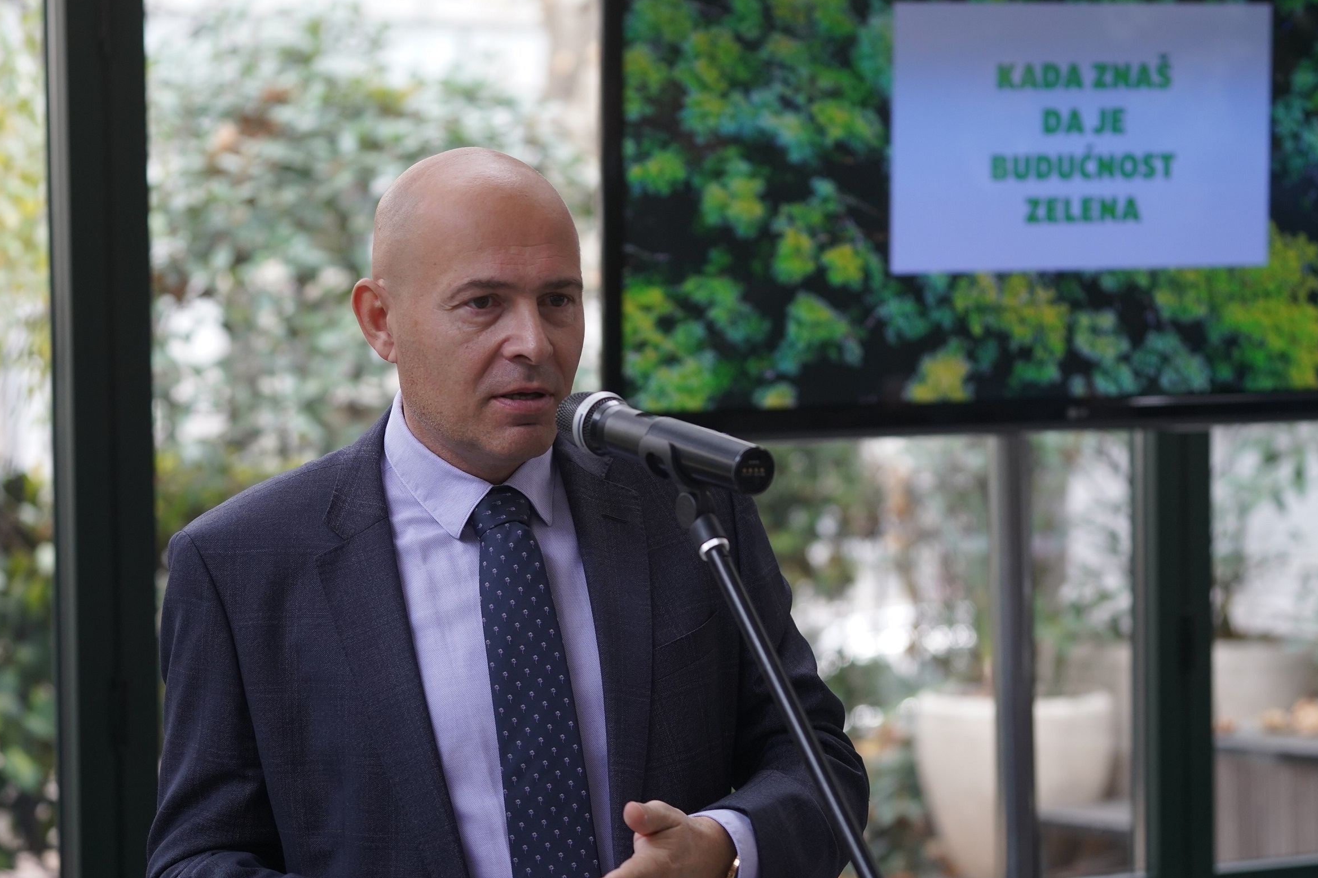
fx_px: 4283
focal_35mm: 117
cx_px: 660
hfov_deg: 17.5
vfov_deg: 11.7
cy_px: 510
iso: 1250
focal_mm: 93
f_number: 4
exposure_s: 1/200
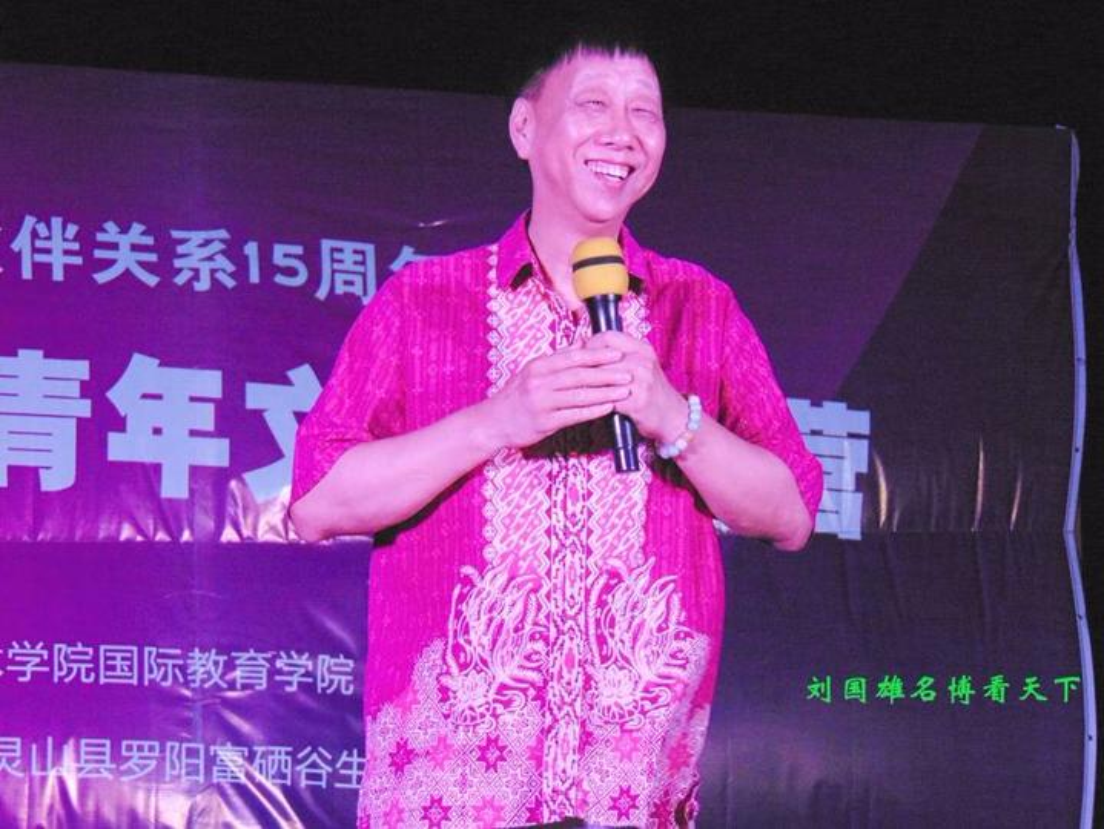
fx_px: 5233
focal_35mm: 164
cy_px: 414
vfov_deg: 9.1
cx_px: 552
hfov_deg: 12.0
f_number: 4
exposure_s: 1/125
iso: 320
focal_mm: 29.5
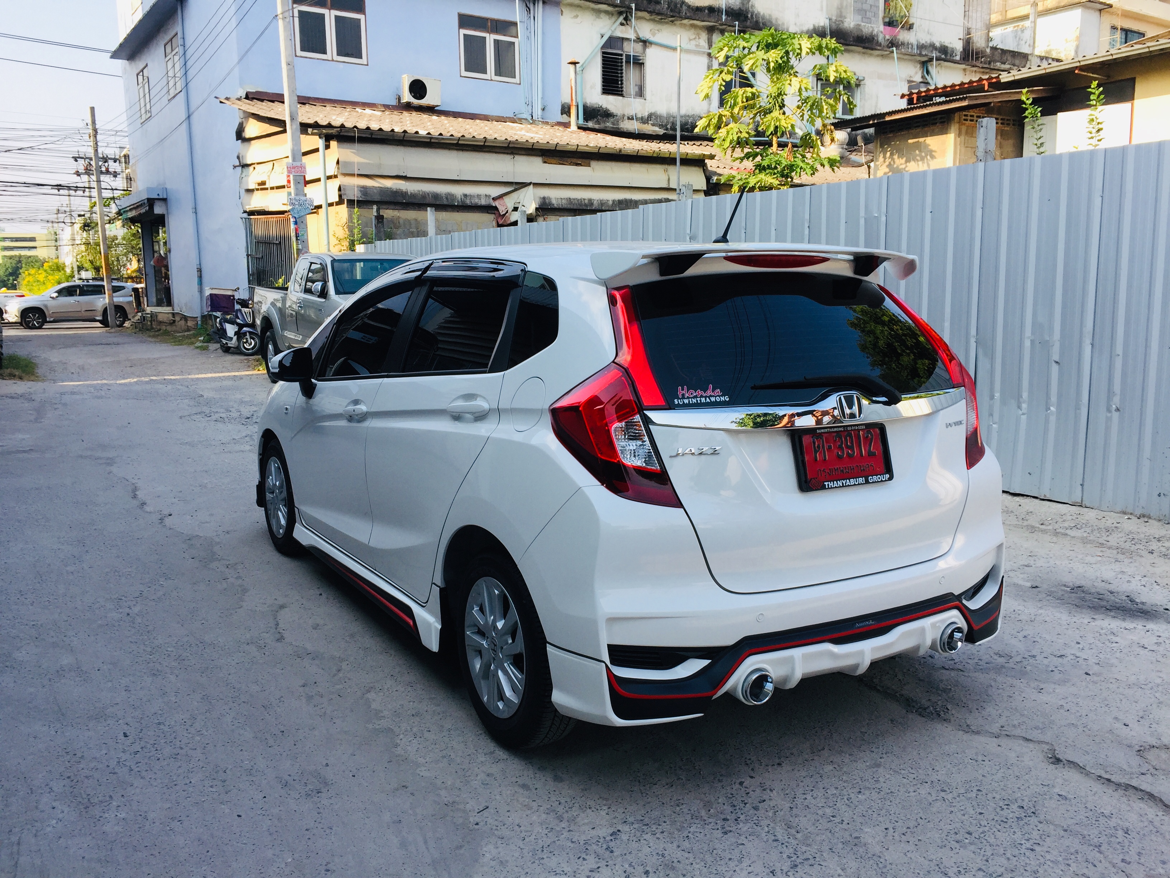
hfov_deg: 61.7
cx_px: 585
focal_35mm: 29
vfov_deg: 48.2
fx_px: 980
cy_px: 439
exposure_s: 1/638
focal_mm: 4.15
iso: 32
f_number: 2.2
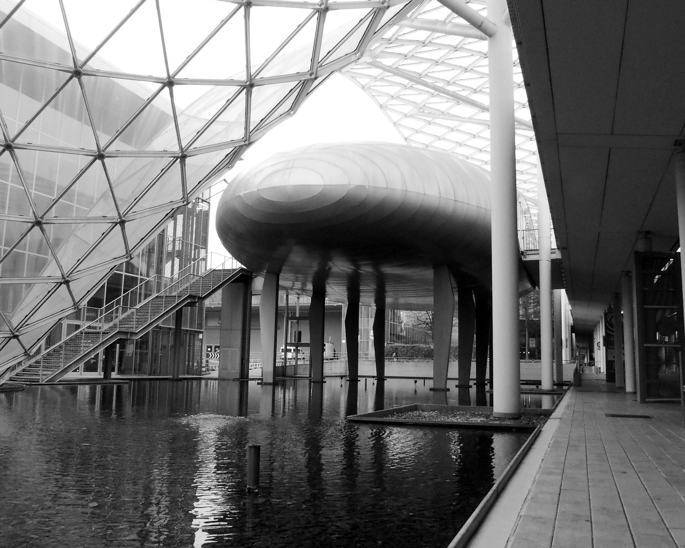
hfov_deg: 58.8
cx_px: 338
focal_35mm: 30
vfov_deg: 48.5
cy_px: 275
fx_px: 608
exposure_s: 1/250
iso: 1000
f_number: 8
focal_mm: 6
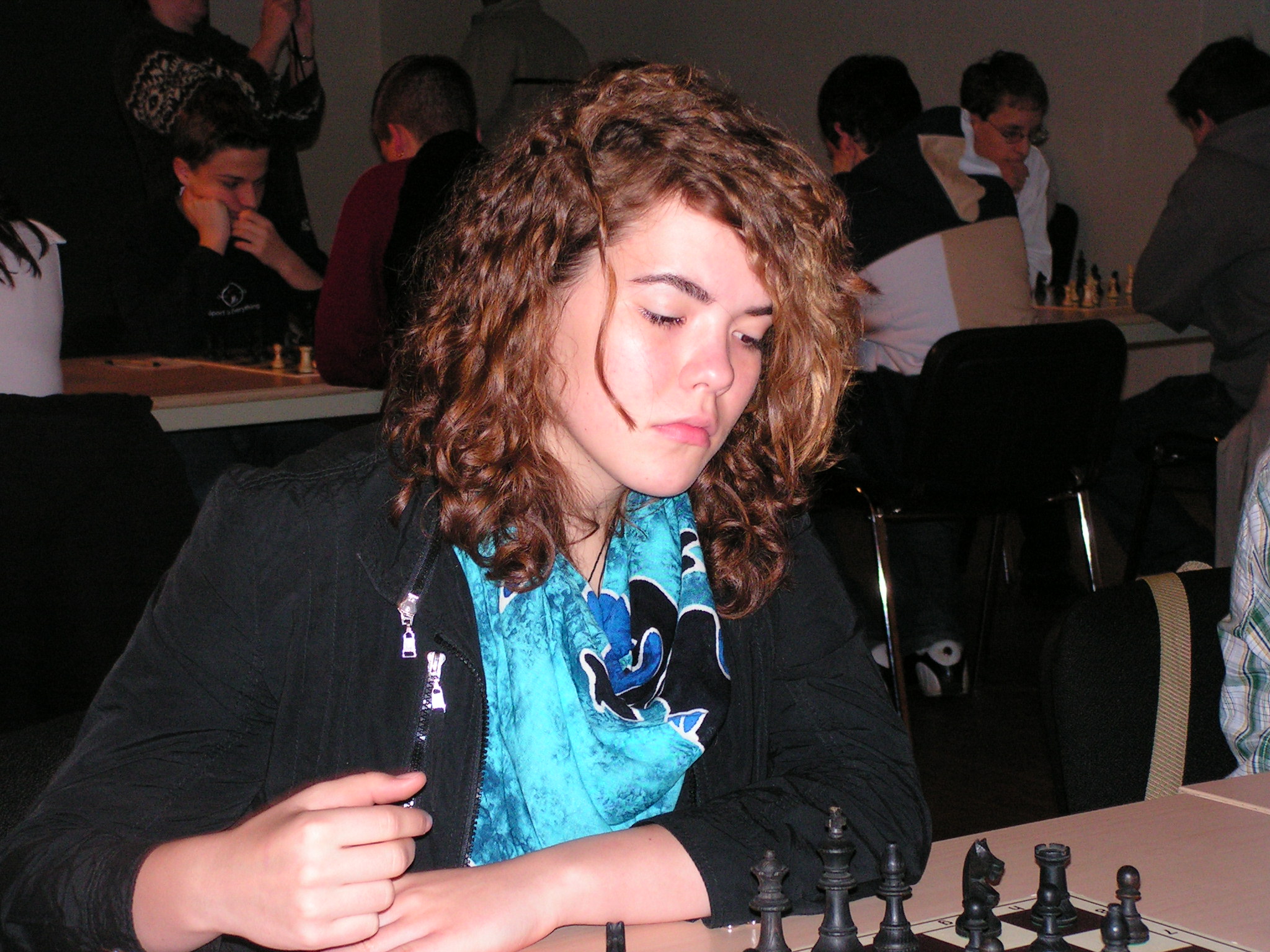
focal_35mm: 80
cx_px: 635
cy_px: 476
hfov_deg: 24.4
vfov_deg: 18.4
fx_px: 2935
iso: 200
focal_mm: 13.4
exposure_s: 1/80
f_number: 3.3
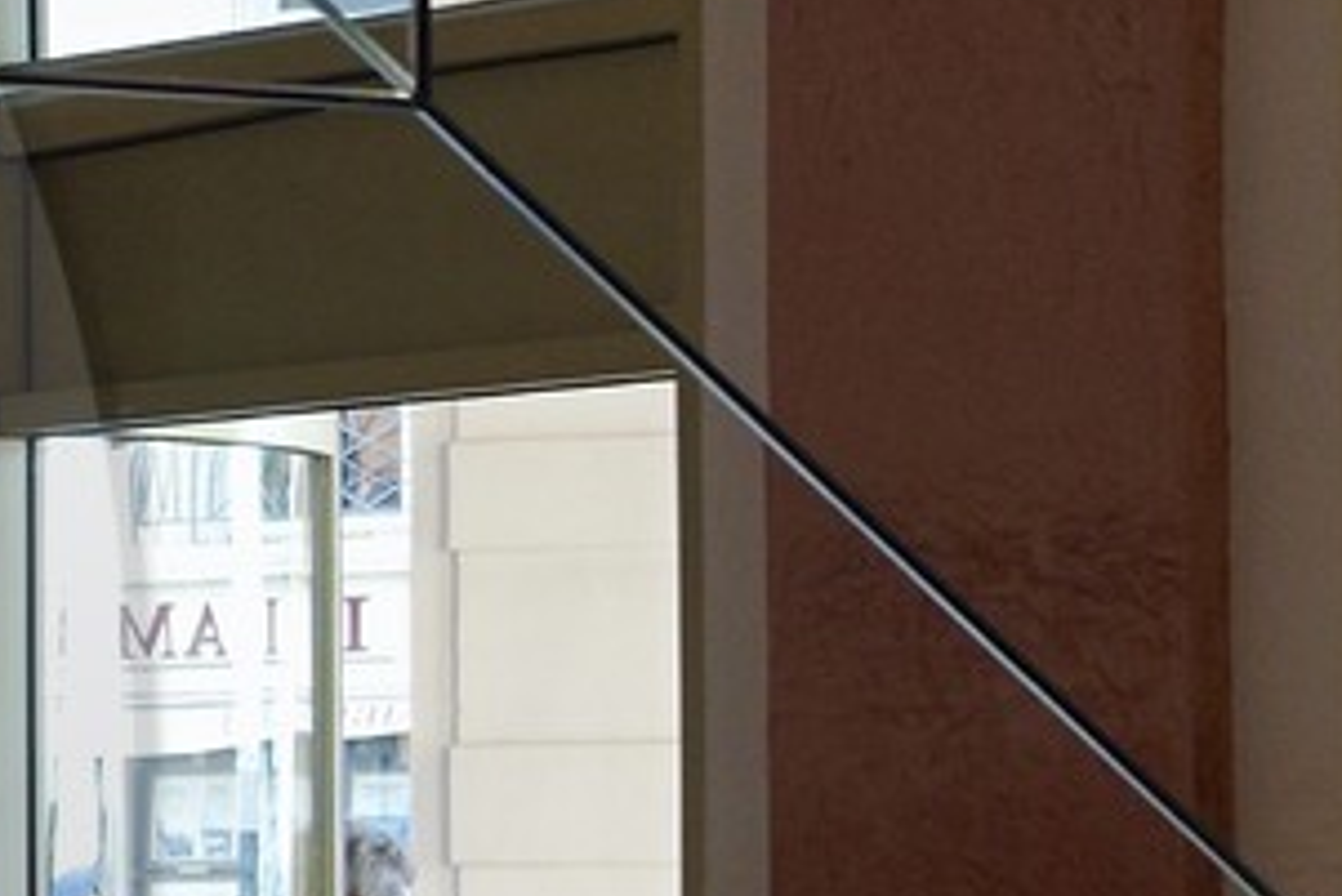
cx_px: -1708
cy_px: 807
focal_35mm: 202
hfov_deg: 9.3
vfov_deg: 6.8
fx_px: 7533
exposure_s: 1/50
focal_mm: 38
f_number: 6.3
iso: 800
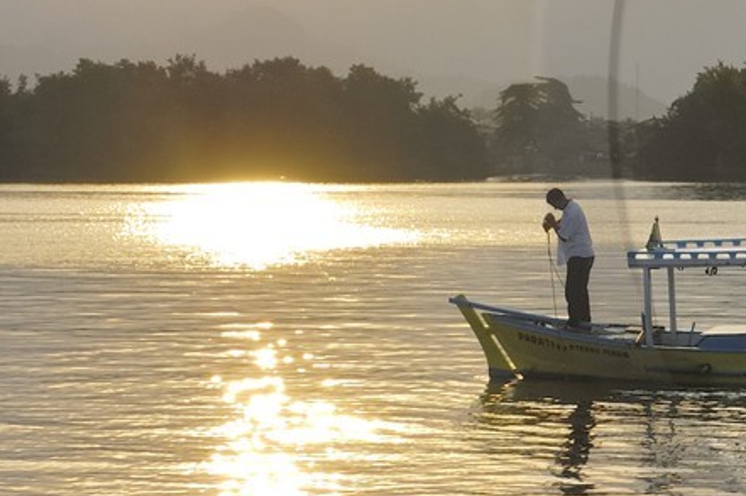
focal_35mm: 169
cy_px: 102
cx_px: 1228
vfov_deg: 8.1
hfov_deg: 11.5
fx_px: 3494
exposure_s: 1/160
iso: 100
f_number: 13
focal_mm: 31
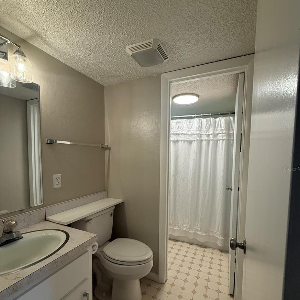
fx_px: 167
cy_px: 169
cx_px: 153
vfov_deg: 83.6
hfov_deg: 84.0
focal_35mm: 17
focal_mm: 2.22
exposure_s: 1/120
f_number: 2.2
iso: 160
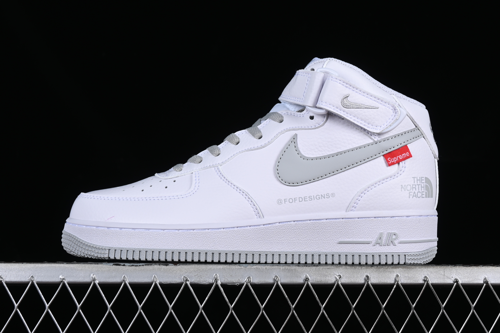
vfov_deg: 18.2
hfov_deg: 27.0
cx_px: 250
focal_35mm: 75
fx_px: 1042
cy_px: 166
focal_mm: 50
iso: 160
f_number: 9
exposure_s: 1/80
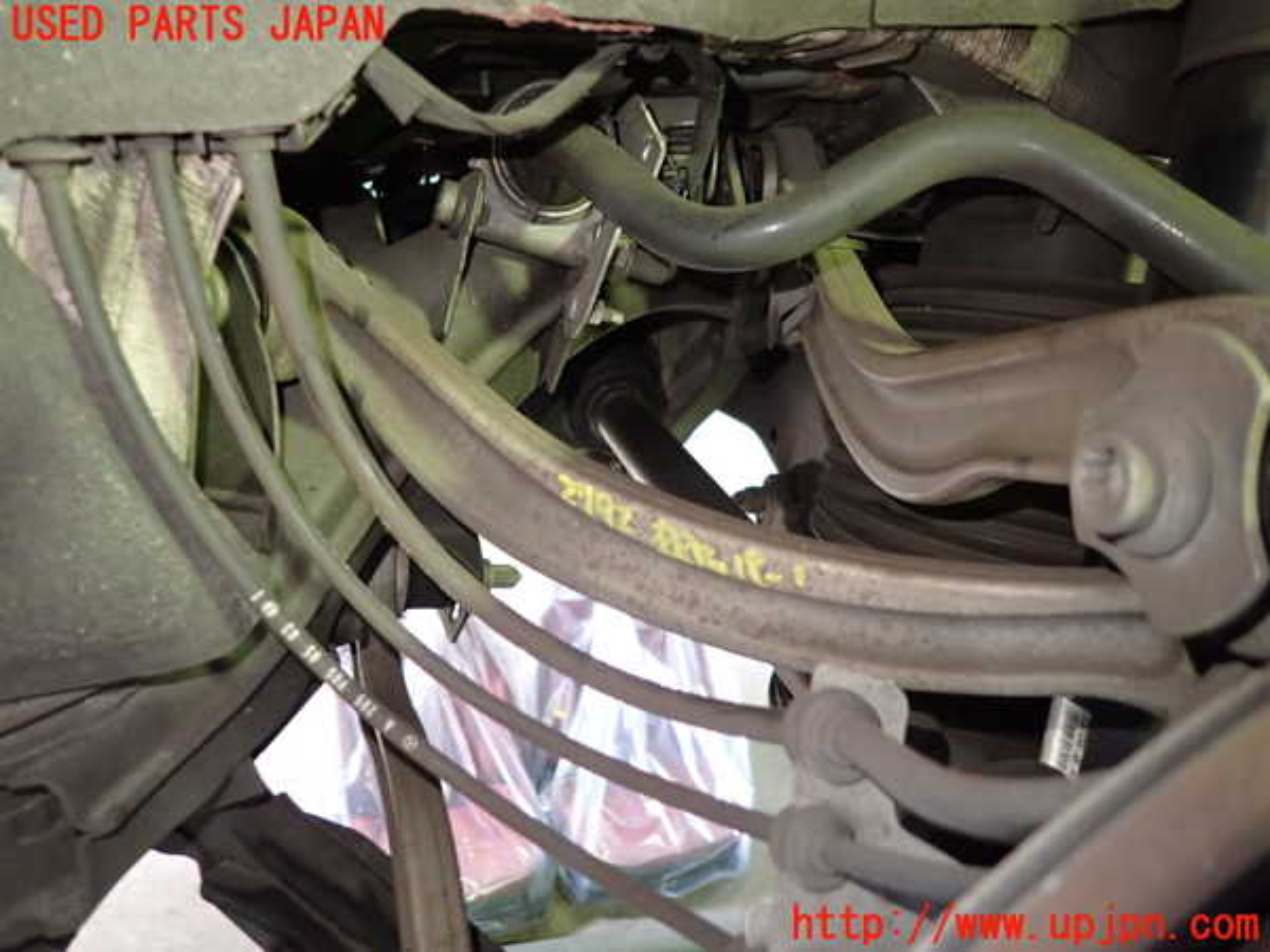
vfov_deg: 54.9
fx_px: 917
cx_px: 635
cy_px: 476
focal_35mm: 25
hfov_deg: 69.4
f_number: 2
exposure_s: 1/30
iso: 640
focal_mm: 4.5
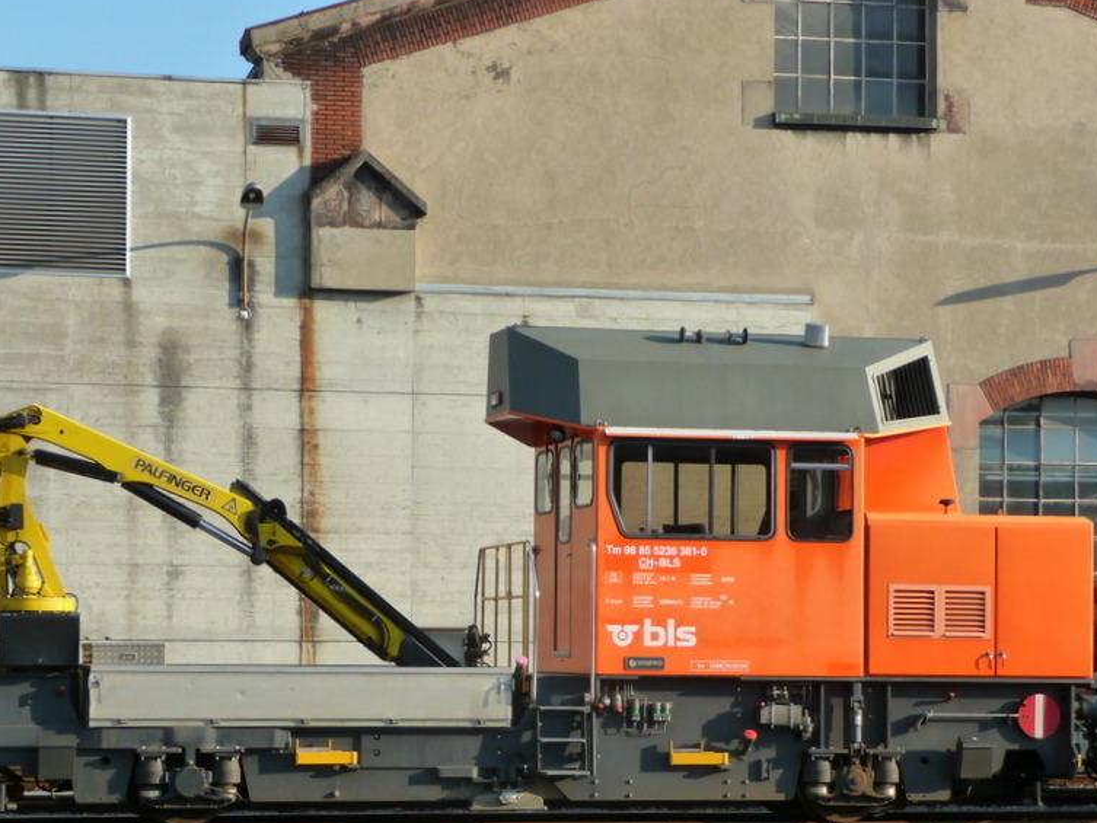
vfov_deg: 16.6
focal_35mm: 89
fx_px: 2821
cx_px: 516
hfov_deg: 22.0
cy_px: 527
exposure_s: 1/400
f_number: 4.5
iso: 160
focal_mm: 11.3
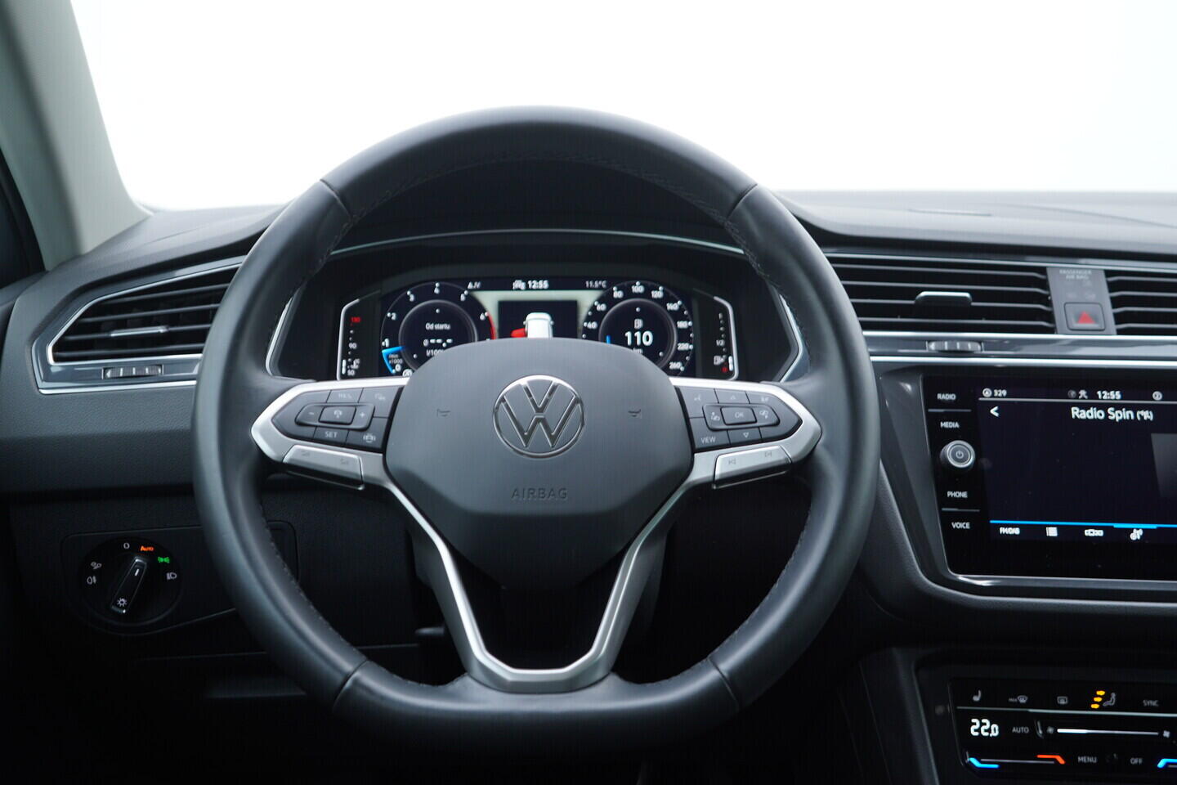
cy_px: 392
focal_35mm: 36
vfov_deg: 36.9
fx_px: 1177
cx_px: 588
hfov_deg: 53.1
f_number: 2.8
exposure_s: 1/40
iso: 160
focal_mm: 24
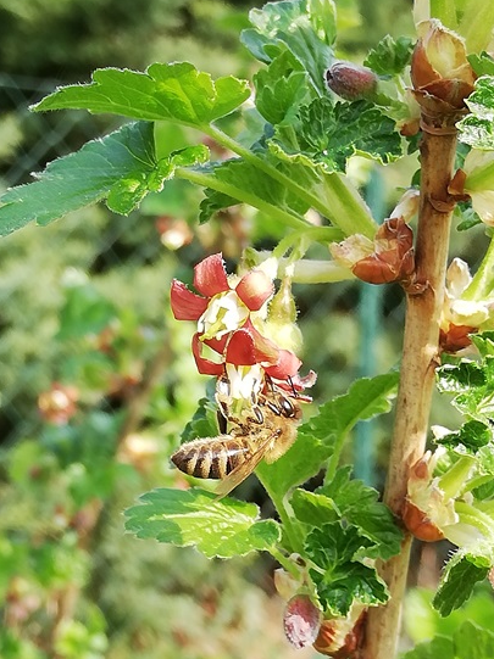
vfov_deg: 19.1
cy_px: 335
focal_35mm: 103
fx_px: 1962
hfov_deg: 14.3
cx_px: 242
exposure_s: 1/176
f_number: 2.2
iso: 50
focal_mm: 3.81
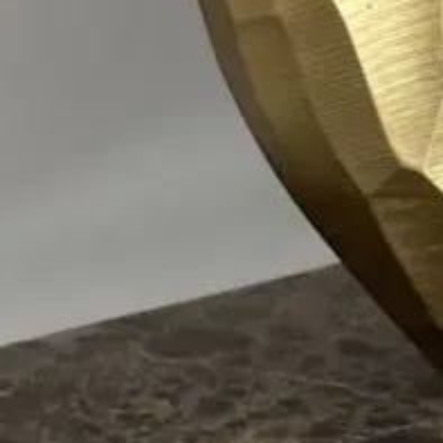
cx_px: 792
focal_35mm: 344
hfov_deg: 5.0
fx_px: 4981
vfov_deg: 4.9
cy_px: -657
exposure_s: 1/171
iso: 80
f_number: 1.78
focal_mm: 6.86
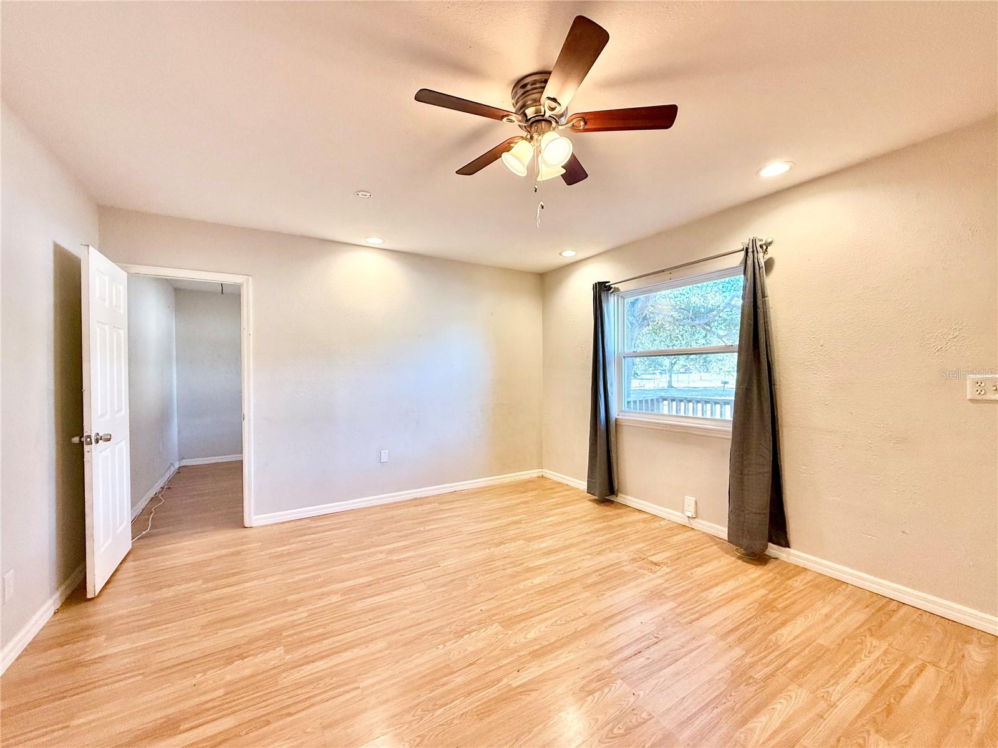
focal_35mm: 14
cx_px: 499
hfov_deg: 102.1
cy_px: 374
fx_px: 404
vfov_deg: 85.7
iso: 160
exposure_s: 1/120
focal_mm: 2.22
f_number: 2.2
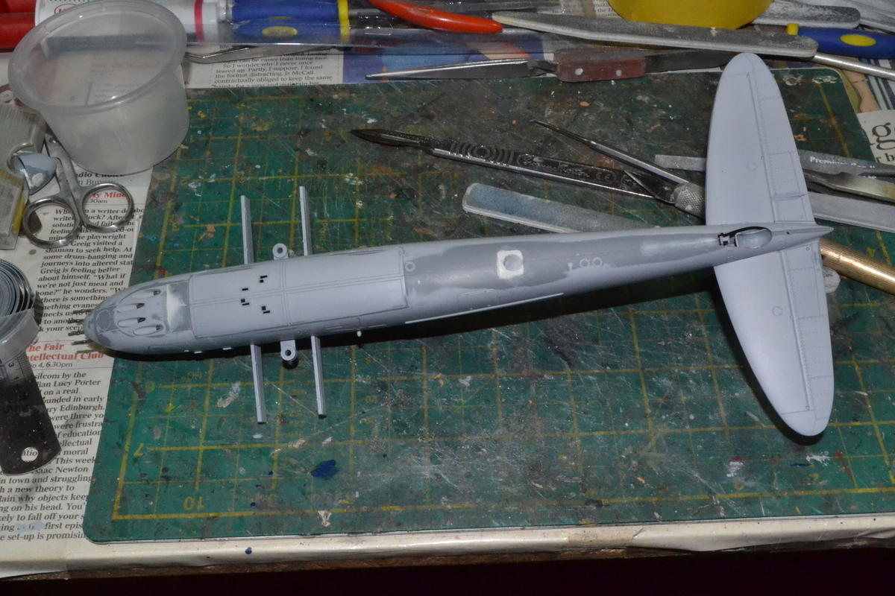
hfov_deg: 45.0
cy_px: 298
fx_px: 1081
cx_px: 448
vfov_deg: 30.8
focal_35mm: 44
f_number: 25
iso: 3200
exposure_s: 1/60
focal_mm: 29
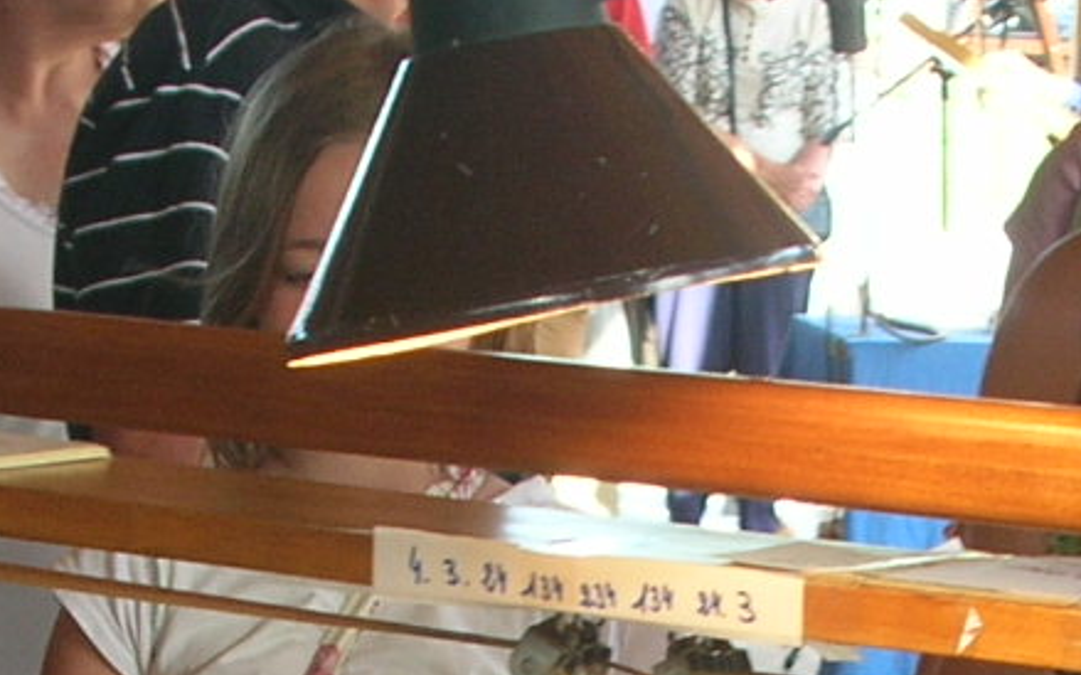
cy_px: 1158
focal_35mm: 197
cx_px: 729
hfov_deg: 10.6
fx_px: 5802
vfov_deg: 6.5
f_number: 3.3
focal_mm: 8.5
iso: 50
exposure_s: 1/35.4
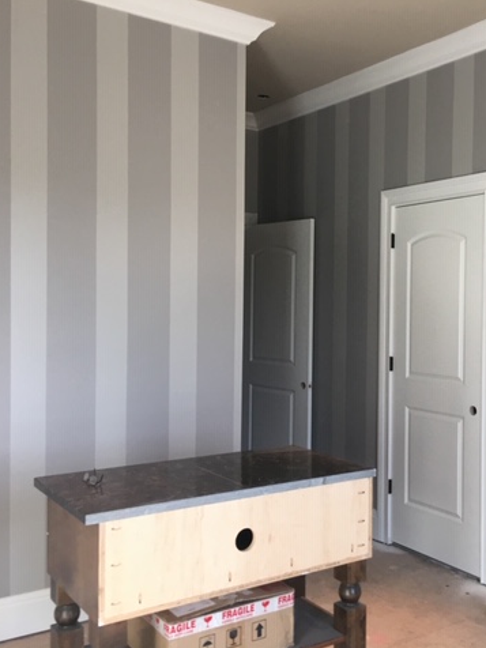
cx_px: 351
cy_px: 324
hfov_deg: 36.2
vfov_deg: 47.9
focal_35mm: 39
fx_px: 730
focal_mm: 4.15
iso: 25
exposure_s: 1/40
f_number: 2.2
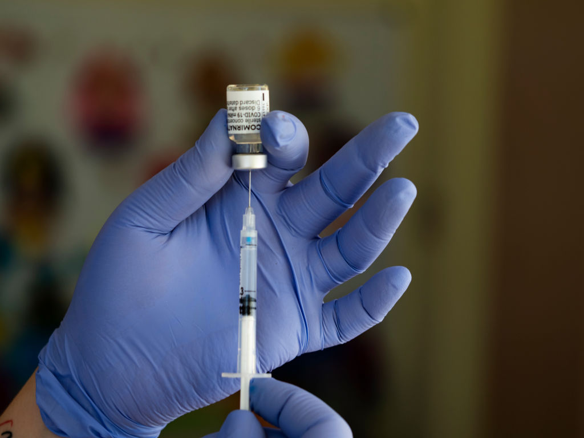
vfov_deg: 12.3
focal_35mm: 120
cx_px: 292
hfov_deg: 16.4
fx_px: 2024
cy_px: 219
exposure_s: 1/125
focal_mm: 60
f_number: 2.8
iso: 200
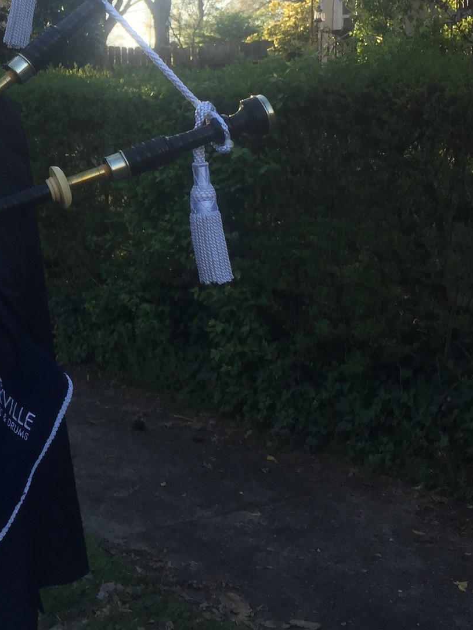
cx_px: -12
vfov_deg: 31.0
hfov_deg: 23.0
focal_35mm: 61
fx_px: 1111
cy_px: 144
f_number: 2.2
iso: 32
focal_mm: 4.15
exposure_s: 1/229
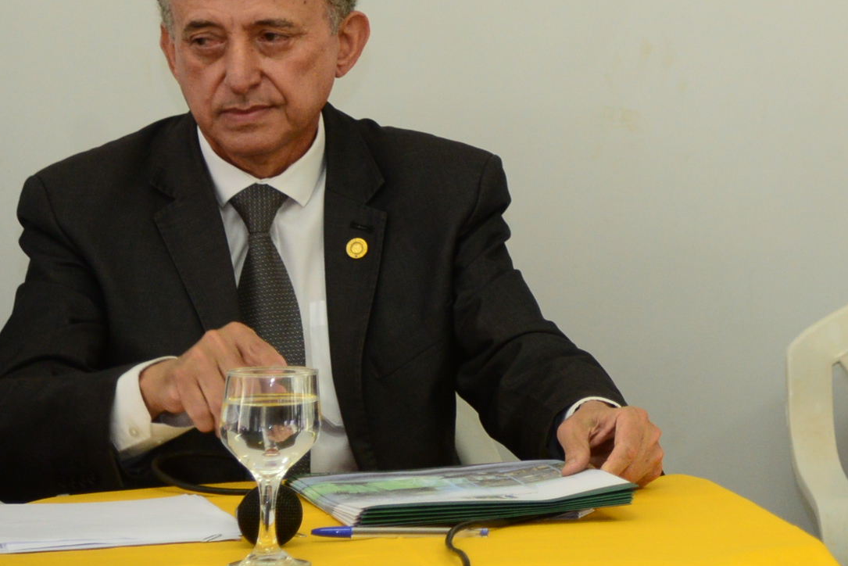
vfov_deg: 6.6
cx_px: 1063
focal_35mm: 208
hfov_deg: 9.7
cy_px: -123
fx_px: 4901
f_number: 4
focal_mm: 75
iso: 1600
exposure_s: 1/125
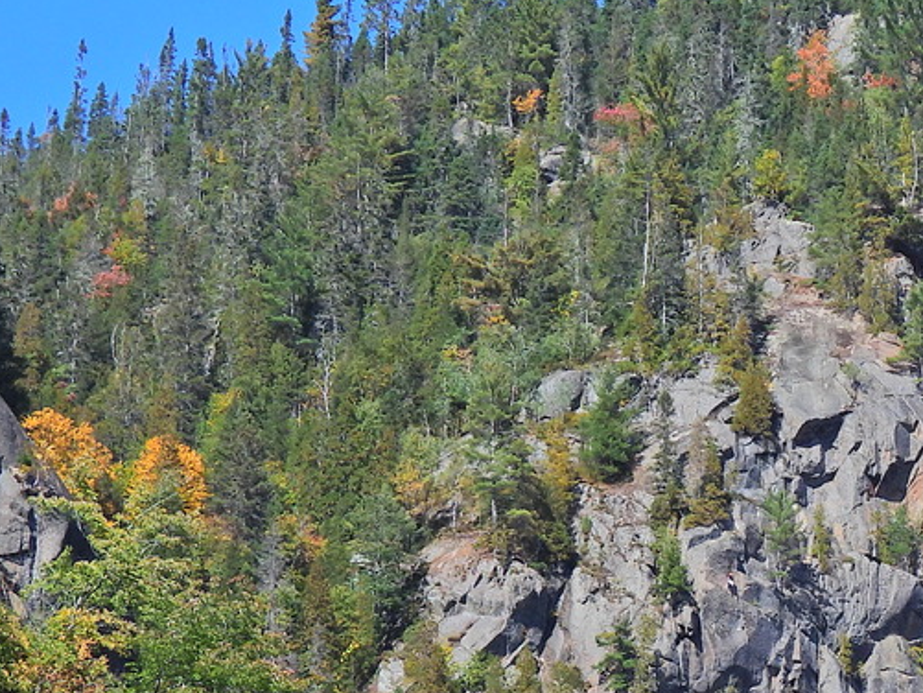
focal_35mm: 294
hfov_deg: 6.7
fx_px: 7841
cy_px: 608
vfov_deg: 5.1
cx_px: 1052
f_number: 4
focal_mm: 20.5
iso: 100
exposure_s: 1/800
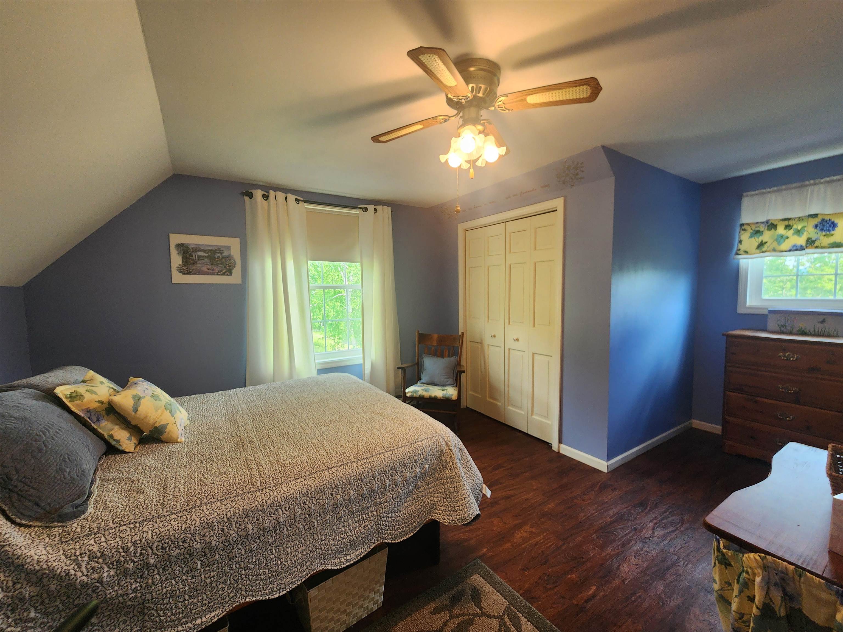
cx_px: 422
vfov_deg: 89.9
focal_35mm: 13
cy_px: 316
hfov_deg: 106.2
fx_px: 317
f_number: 2.2
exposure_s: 1/60
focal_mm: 2.2
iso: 160
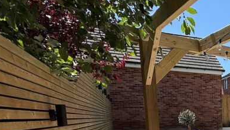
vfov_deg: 26.5
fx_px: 244
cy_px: 155
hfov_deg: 40.2
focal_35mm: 40
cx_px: 257
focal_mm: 2.22
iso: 50
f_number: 2.2
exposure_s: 1/2506
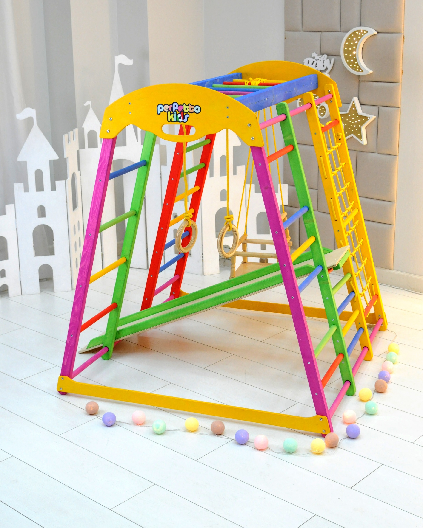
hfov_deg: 27.6
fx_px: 861
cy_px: 234
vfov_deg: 34.1
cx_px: 225
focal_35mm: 55
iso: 1000
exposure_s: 1/50
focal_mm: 30
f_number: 5.6
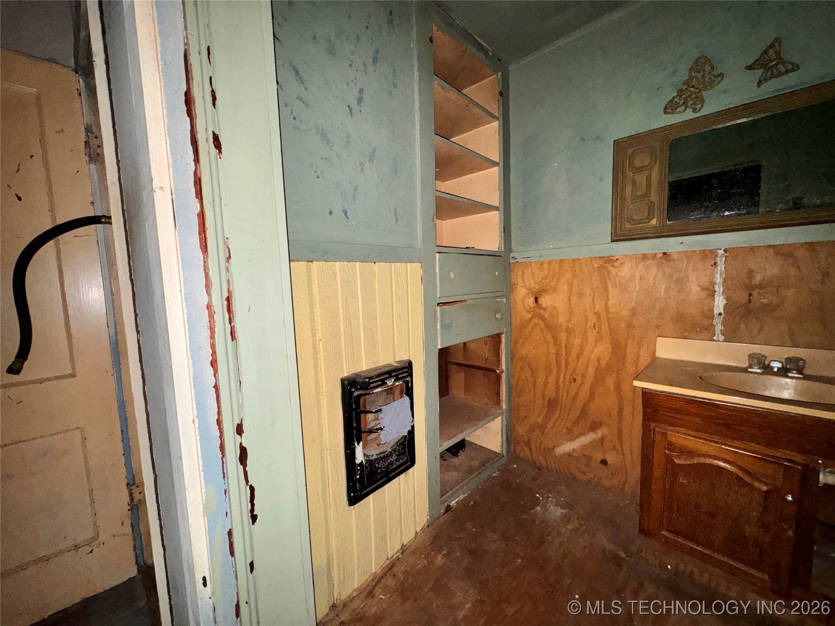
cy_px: 313
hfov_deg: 102.1
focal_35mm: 14
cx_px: 418
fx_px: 338
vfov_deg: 85.7
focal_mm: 2.22
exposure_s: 1/26
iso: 160
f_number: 2.2
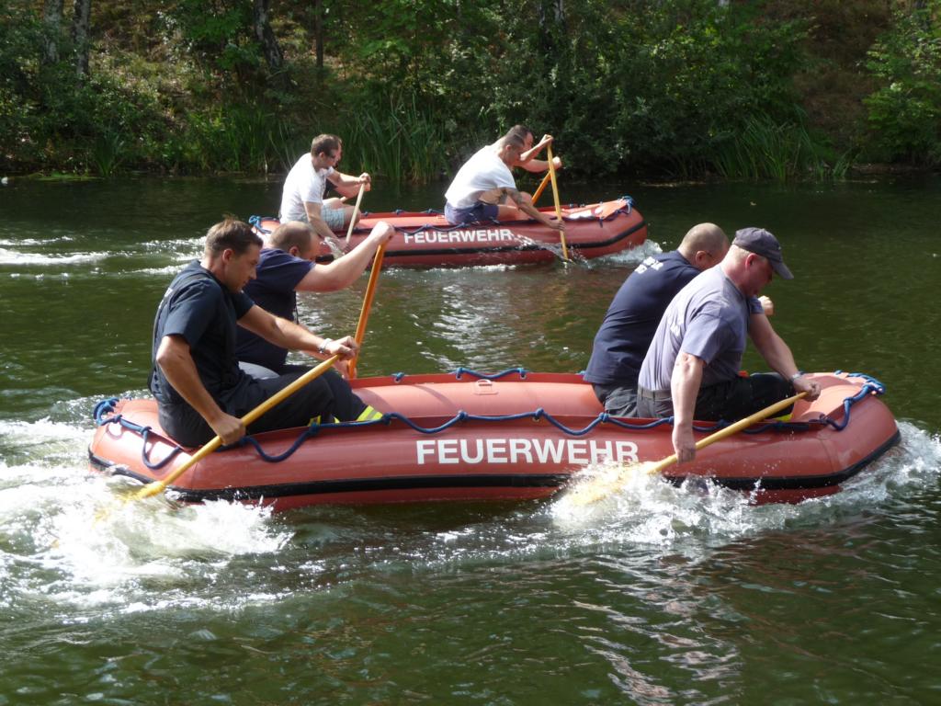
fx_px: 2283
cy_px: 353
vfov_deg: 17.6
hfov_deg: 23.3
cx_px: 470
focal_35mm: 84
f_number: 4.7
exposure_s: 1/250
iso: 100
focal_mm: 14.2
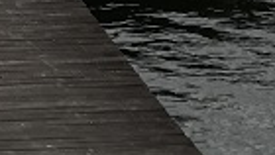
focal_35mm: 523
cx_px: -248
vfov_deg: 2.2
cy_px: -818
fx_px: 3817
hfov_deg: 4.1
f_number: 6.3
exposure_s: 1/640
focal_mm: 70
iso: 100
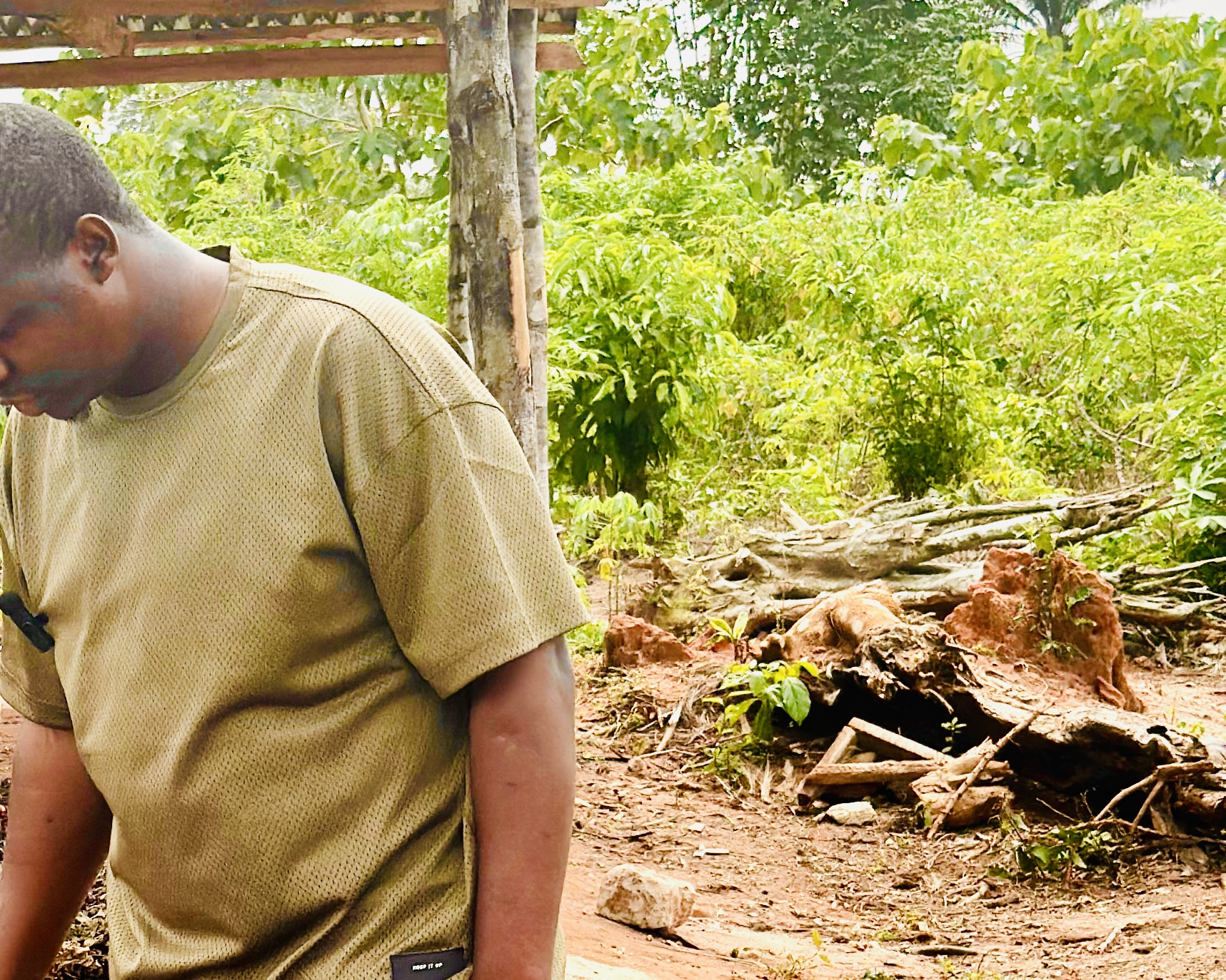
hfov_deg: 17.2
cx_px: 147
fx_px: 3992
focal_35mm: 110
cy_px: 591
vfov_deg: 14.0
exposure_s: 1/2597
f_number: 1.78
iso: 80
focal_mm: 6.86
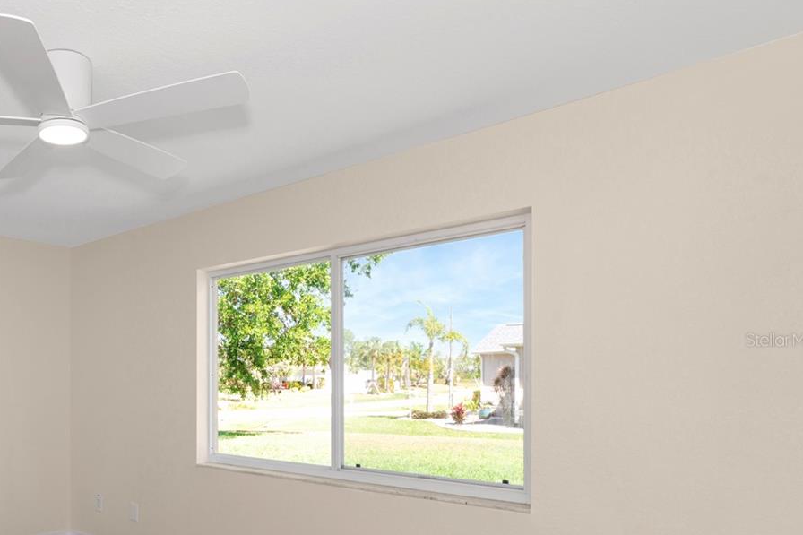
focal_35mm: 25
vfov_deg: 50.7
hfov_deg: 62.3
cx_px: 108
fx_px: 557
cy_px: 340
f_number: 8
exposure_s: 1/60
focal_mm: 14
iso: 200
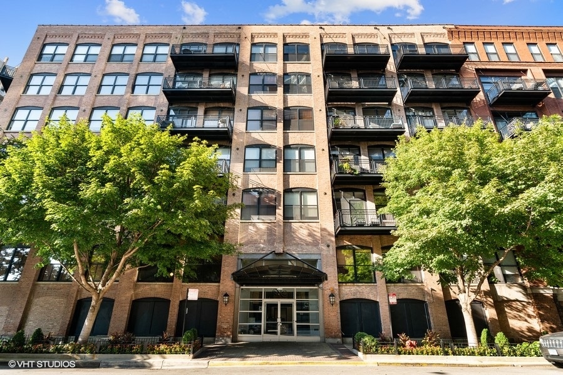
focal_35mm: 18
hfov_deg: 90.0
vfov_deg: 67.4
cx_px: 282
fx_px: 282
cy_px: 188
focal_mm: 18
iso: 320
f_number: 8
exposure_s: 1/50
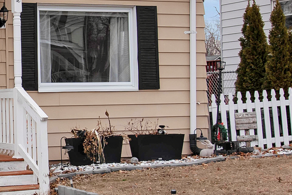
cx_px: -107
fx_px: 746
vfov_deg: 14.9
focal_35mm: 92
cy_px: 69
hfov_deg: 20.0
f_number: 8
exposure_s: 1/320
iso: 250
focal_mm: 21
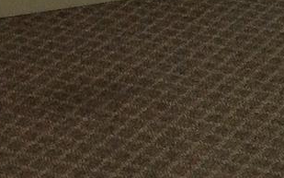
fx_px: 1904
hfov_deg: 8.0
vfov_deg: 5.0
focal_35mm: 246
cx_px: 648
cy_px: -382
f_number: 2.4
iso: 100
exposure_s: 1/100
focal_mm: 4.28
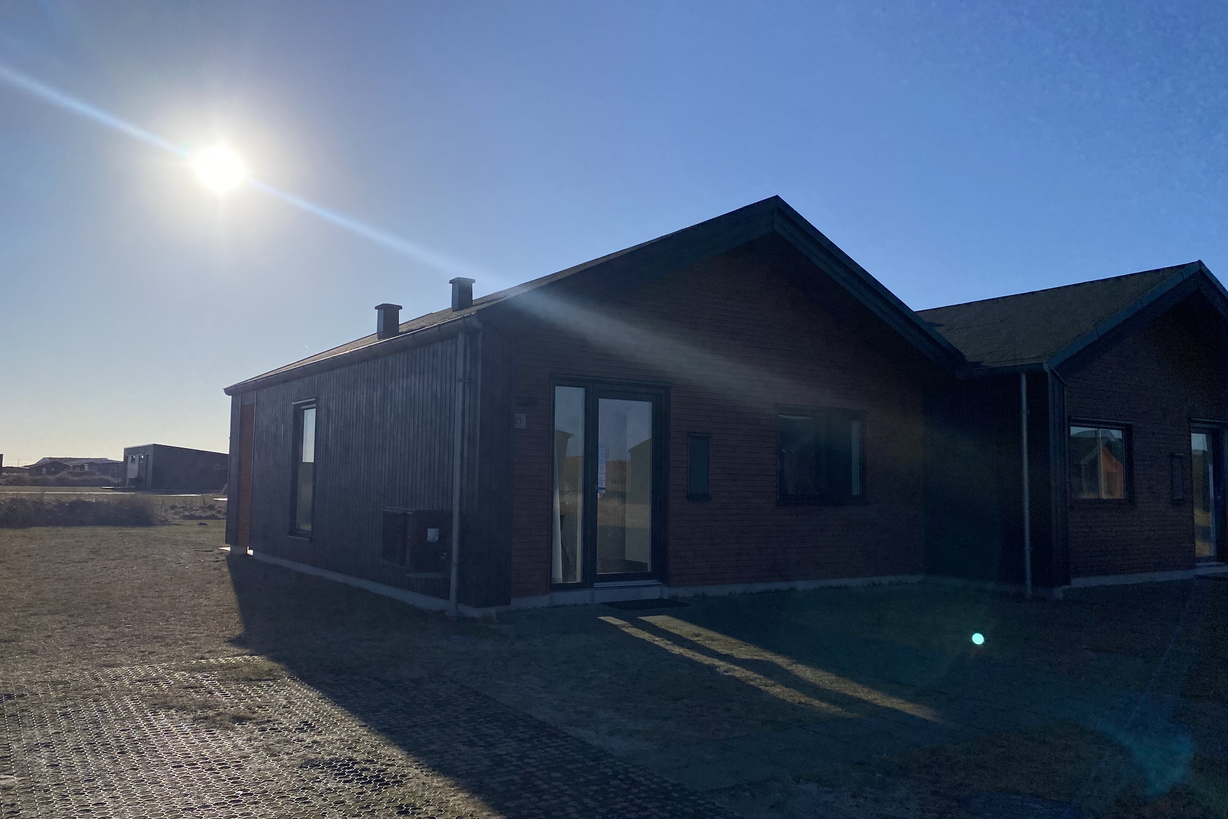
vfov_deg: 46.4
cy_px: 410
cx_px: 595
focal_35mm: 28
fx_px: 955
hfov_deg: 65.5
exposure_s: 1/16393
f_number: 1.8
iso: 32
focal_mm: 4.25
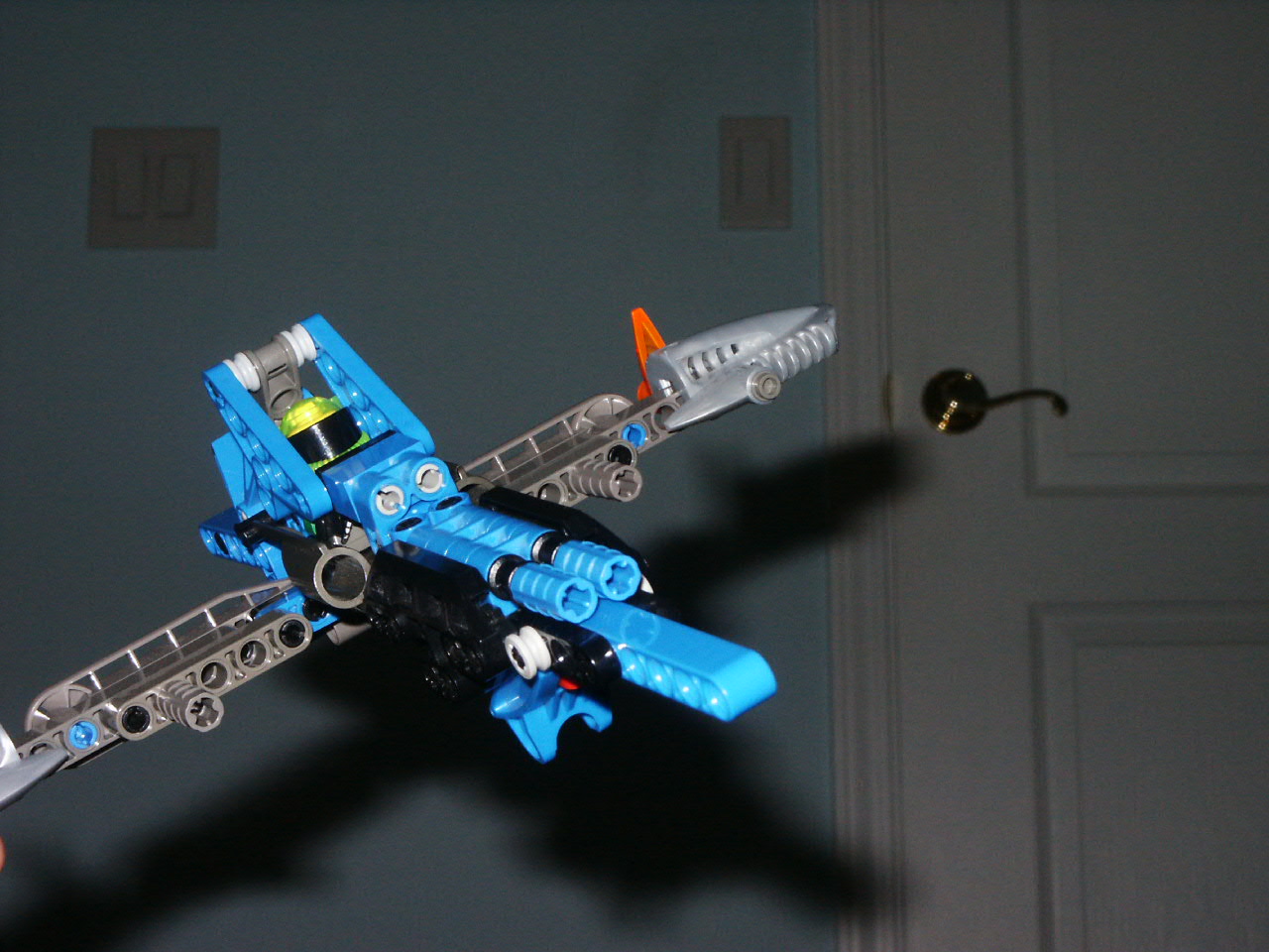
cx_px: 634
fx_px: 3189
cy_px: 476
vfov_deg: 17.0
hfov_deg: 22.5
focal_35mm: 87
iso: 200
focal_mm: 17.31
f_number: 8
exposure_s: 1/90
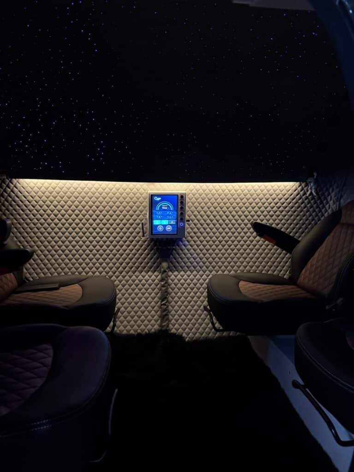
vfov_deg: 71.6
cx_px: 177
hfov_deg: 56.8
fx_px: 327
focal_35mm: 24
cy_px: 236
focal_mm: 6.76
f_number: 1.78
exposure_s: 1/38
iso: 1000
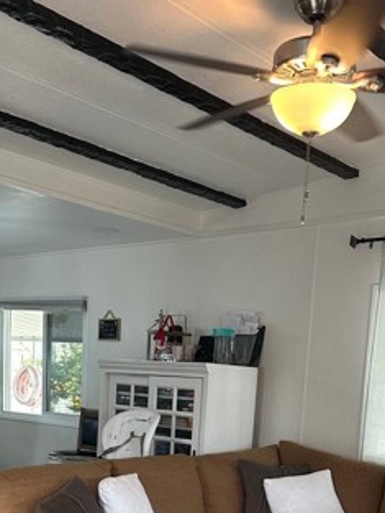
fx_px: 726
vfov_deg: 36.3
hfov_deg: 29.7
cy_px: 470
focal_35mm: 49
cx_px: 175
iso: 160
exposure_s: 1/120
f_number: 1.78
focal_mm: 6.86
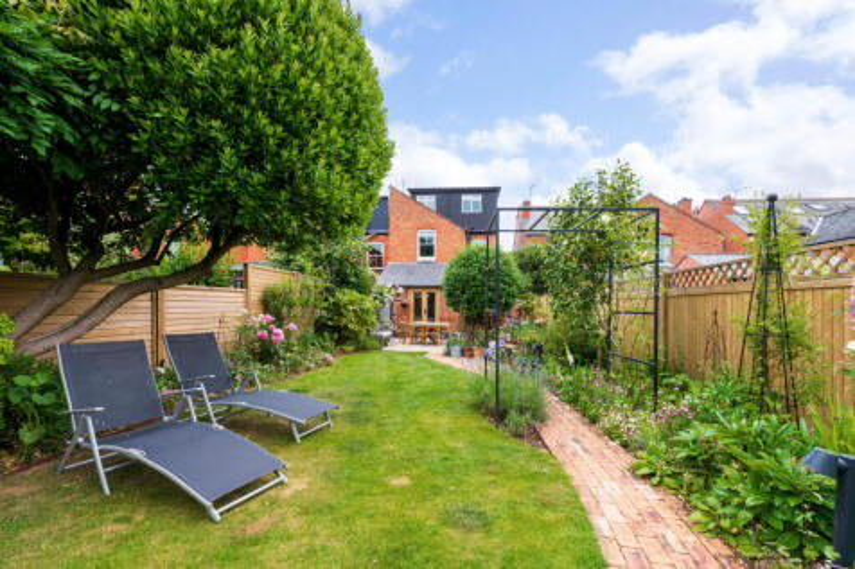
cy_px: 284
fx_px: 332
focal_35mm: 14
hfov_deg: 104.3
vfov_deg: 81.2
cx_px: 428
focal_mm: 14
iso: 400
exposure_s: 1/320
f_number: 8
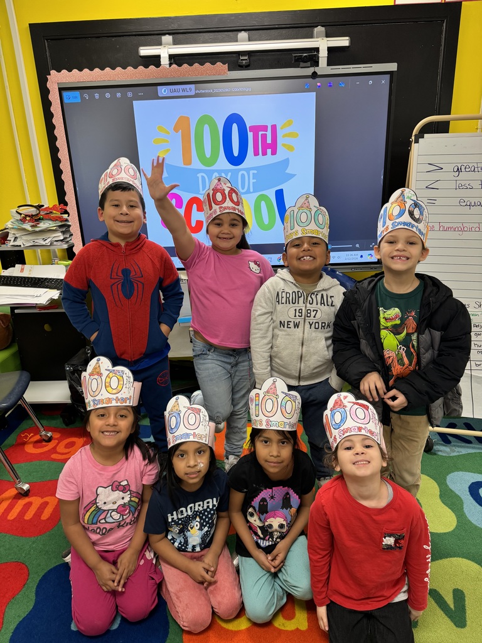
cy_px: 322
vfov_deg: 71.6
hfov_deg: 56.8
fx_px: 446
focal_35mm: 24
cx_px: 241
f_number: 1.78
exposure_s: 1/60
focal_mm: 6.76
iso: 160
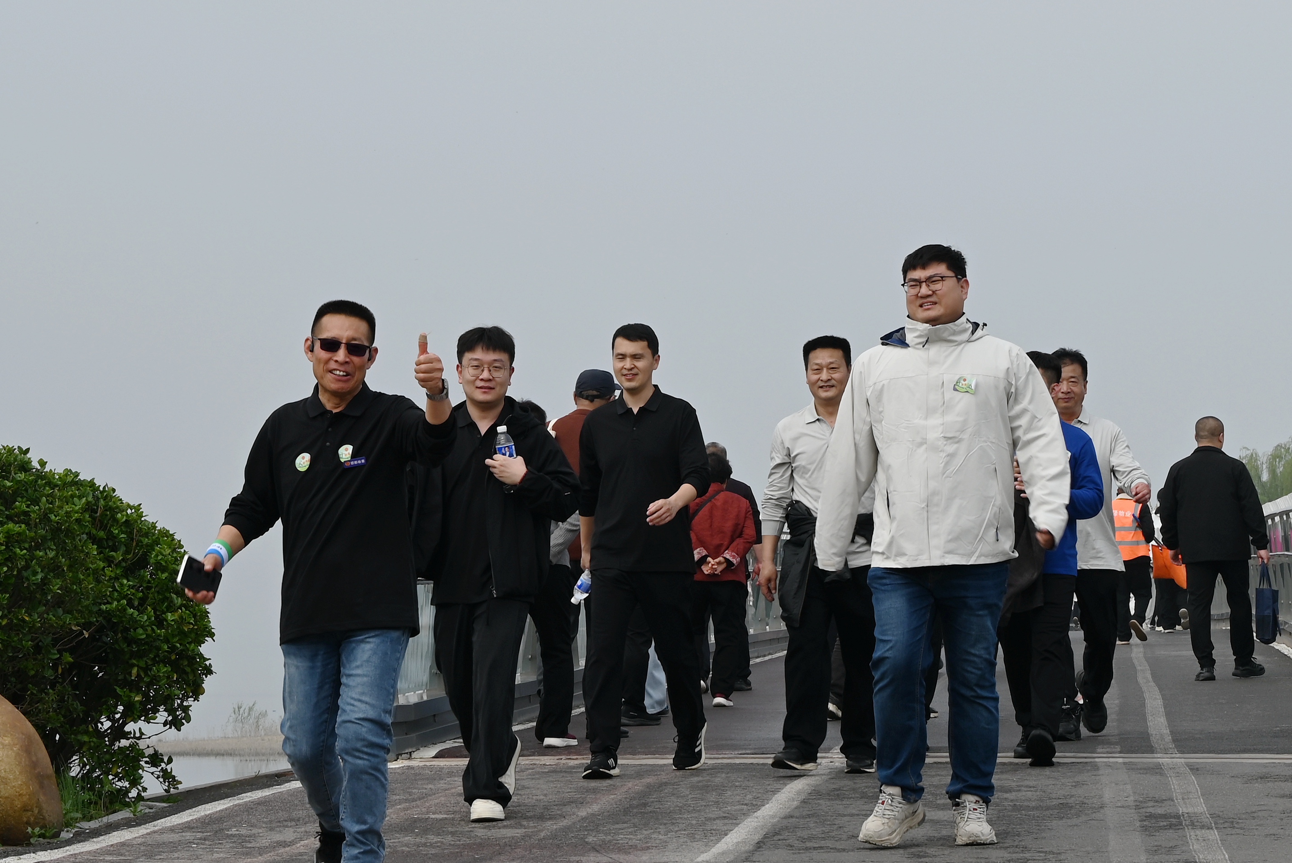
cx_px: 668
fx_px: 4452
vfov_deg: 11.1
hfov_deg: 16.5
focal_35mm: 124
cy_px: 394
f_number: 13
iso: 125
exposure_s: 1/200
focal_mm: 63
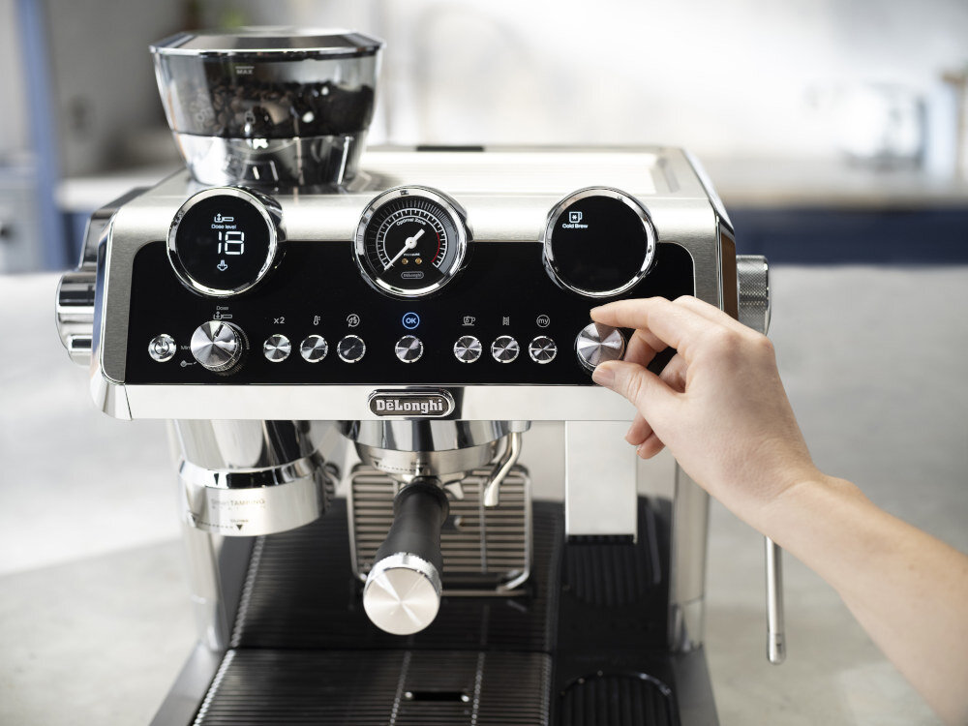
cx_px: 484
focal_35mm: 46
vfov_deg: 31.5
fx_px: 1286
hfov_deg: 41.2
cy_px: 363
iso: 1600
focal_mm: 58
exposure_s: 1/125
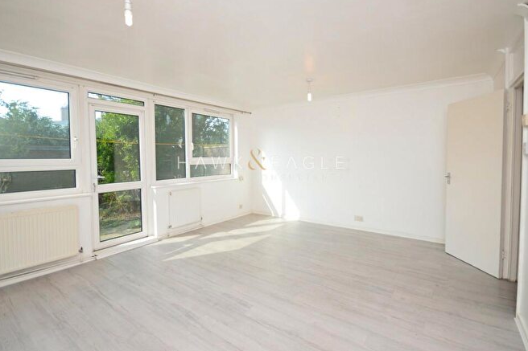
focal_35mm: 16
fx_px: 235
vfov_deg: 73.6
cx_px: 261
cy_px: 165
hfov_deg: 96.7
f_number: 5
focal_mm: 10
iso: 100
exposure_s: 1/100
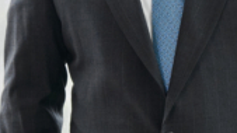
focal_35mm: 615
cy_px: 67
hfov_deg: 3.5
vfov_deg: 2.0
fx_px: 3864
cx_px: 49
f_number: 5.6
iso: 1250
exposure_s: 1/125
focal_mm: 110
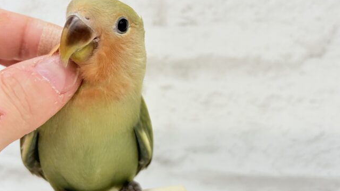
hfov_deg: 36.6
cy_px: 70
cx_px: 169
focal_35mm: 57
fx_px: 514
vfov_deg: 21.0
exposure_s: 1/50
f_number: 1.6
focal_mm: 5.96
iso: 50
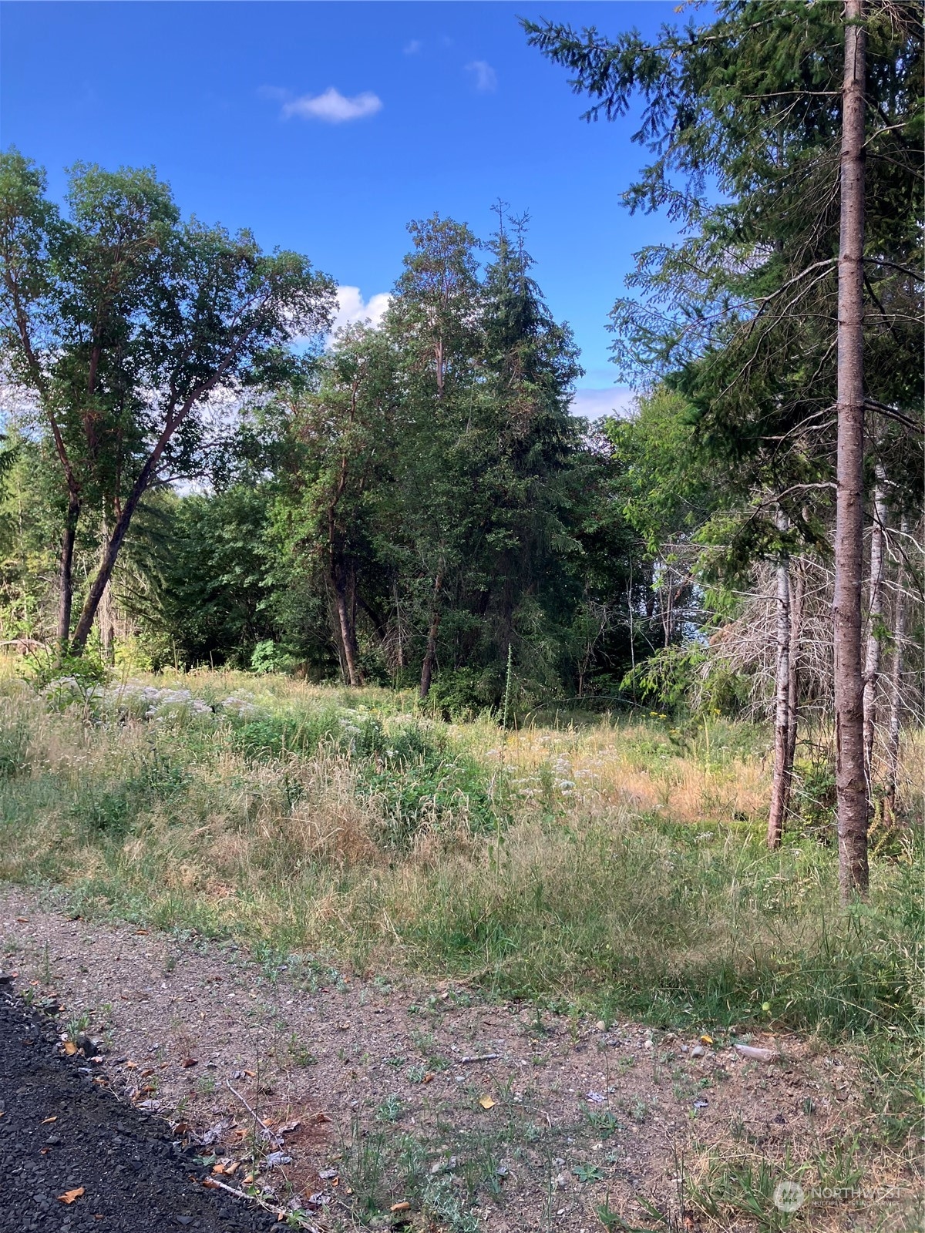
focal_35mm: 28
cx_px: 462
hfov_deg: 49.7
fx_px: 998
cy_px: 616
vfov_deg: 63.4
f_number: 1.8
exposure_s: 1/311
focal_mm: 3.99
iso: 32
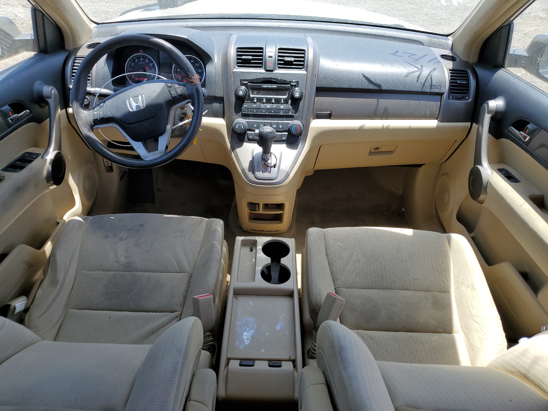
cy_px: 206
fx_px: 412
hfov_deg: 67.3
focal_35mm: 26
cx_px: 274
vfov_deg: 53.1
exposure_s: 1/625
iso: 50
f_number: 1.5
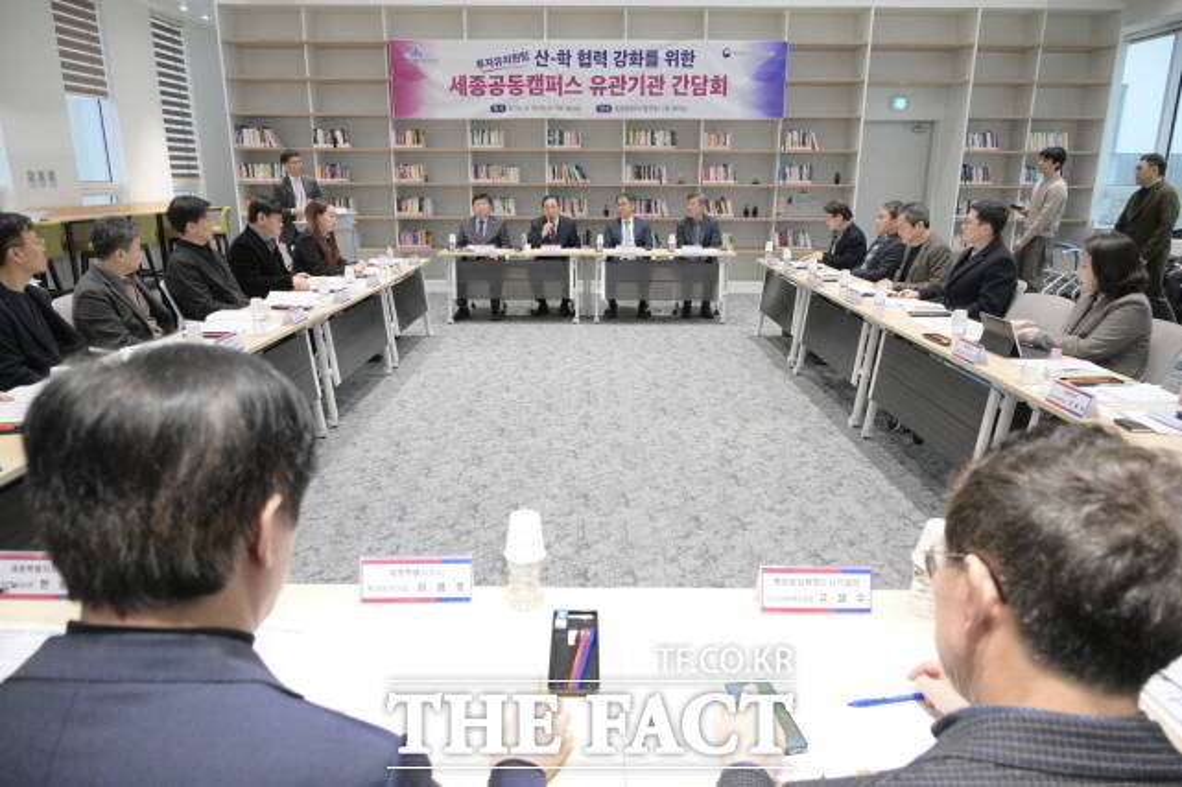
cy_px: 394
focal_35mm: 24
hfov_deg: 73.8
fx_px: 788
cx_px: 591
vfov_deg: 53.1
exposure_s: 1/160
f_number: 6.3
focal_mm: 24
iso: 4000
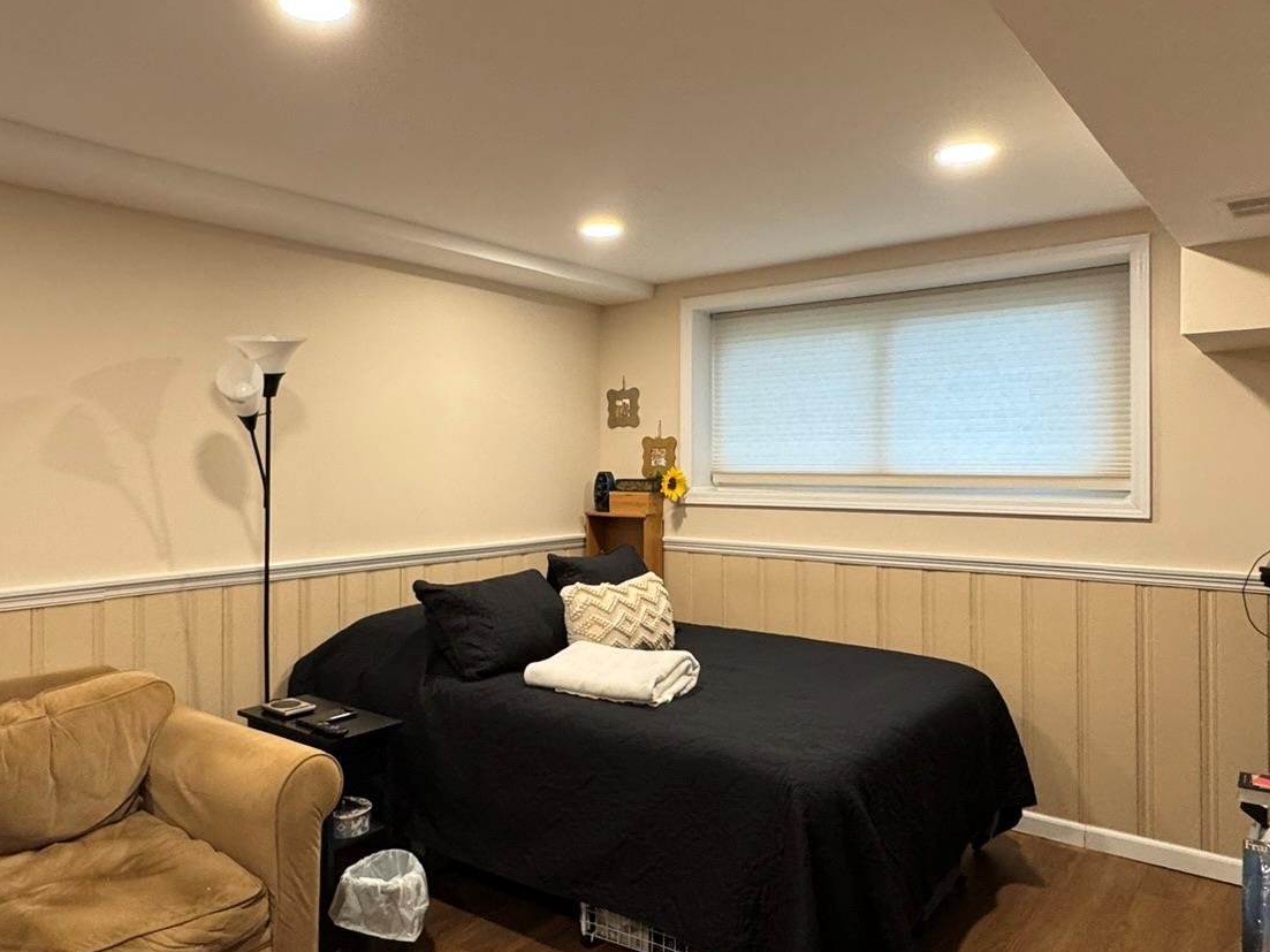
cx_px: 517
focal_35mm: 26
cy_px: 471
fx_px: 954
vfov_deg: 53.1
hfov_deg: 66.8
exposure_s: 1/60
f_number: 2.2
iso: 250
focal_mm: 2.22
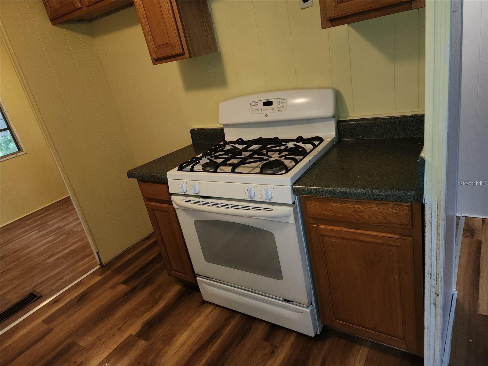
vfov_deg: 58.9
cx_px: 244
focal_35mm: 23
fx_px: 324
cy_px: 183
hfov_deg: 73.9
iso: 100
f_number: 1.8
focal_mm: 6.4
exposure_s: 1/30
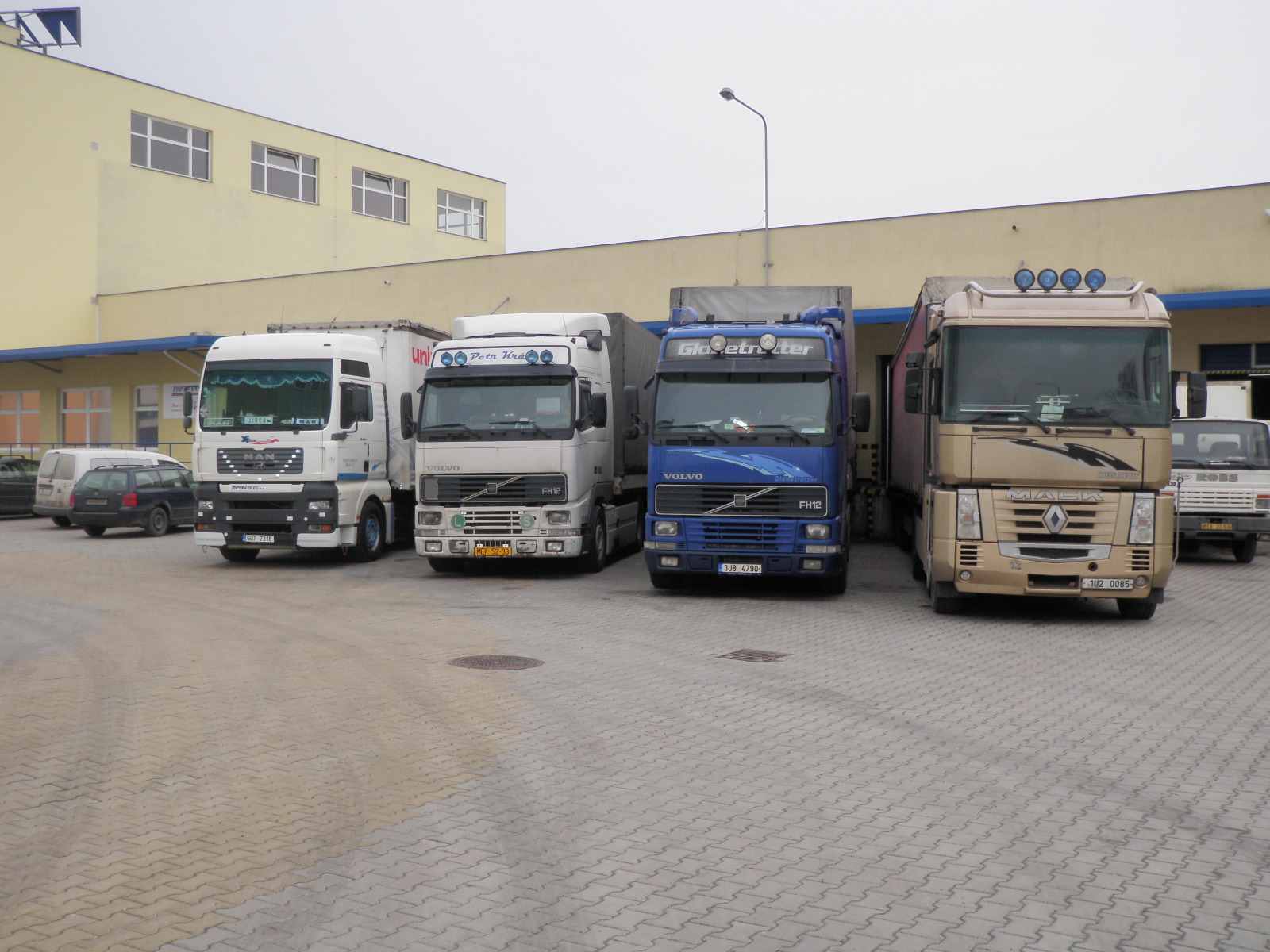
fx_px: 1321
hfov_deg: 51.4
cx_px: 635
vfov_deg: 39.7
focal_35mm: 36
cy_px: 476
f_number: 4.5
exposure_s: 1/100
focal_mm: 6.53
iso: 50
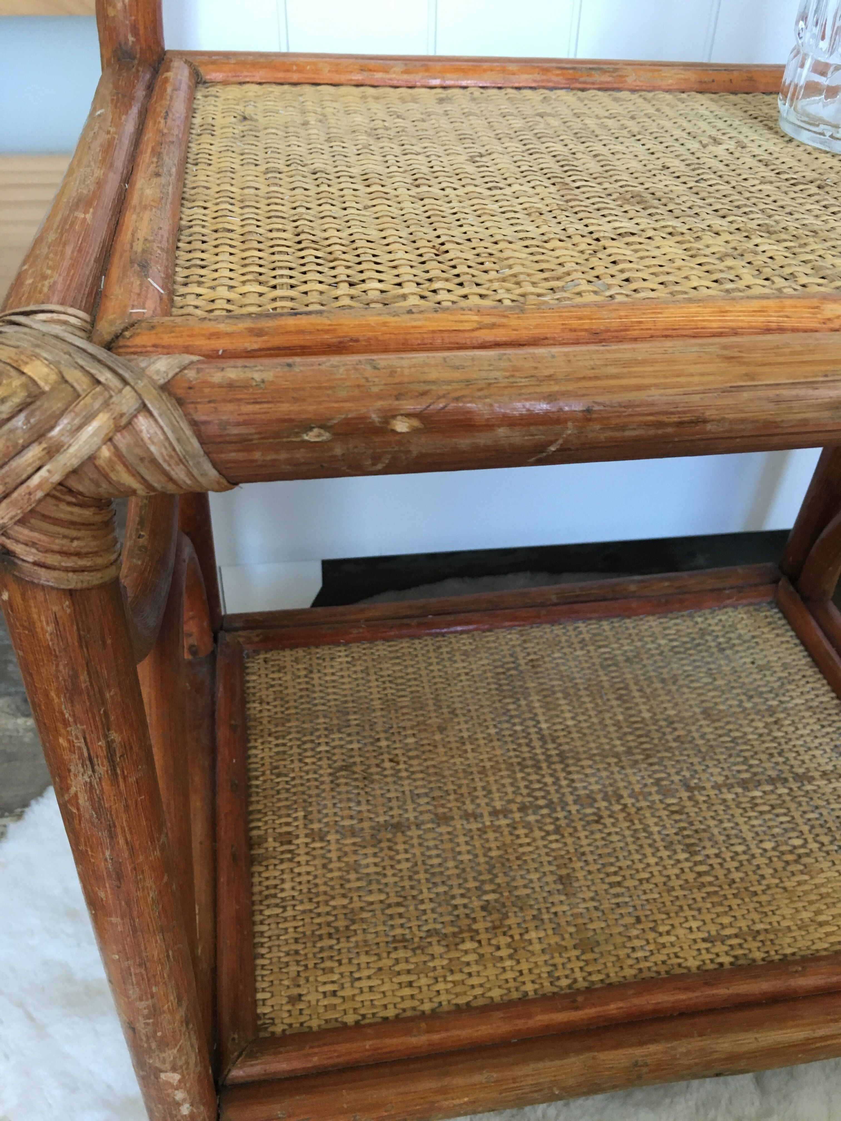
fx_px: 939
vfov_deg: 61.7
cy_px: 560
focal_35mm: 29
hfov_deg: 48.2
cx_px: 420
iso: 125
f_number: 2.2
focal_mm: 4.15
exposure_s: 1/33
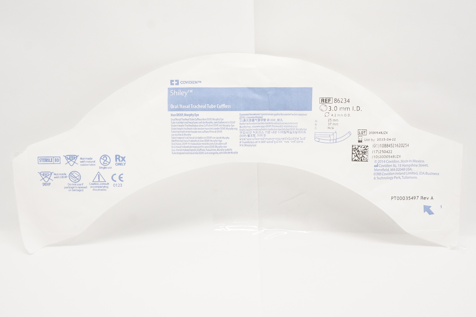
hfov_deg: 49.6
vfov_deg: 34.1
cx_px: 238
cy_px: 158
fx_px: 515
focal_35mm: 39
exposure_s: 1/250
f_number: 8
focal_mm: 26
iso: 3200
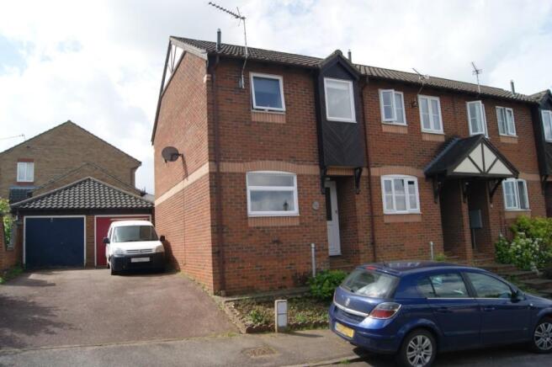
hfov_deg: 67.4
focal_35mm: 27
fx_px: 414
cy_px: 184
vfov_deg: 47.8
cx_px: 276
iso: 100
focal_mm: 18
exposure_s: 1/125
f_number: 10
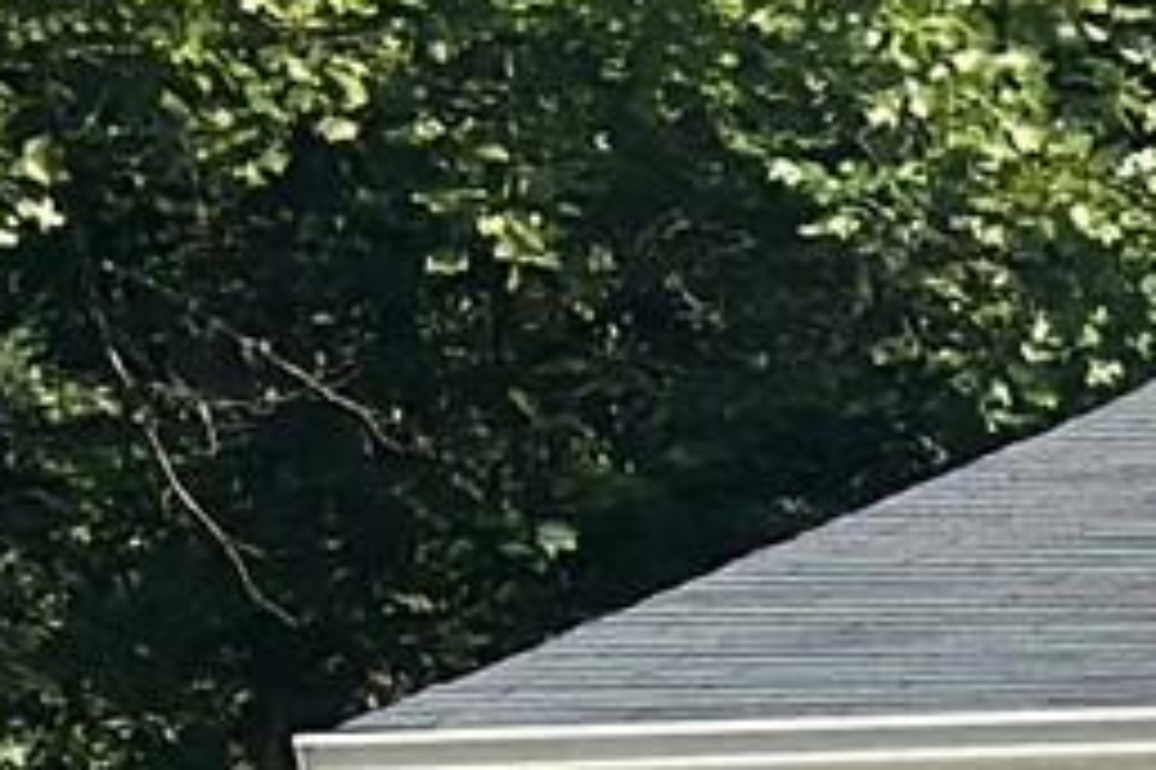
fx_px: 12772
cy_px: 2454
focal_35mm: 398
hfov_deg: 4.8
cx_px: 3963
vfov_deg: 3.4
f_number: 1.78
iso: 100
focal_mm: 6.86
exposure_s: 1/7092
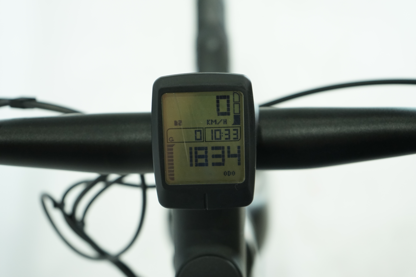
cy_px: 138
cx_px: 208
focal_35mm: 57
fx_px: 659
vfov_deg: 23.8
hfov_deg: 35.1
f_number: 5
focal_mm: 57
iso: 1600
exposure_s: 1/200
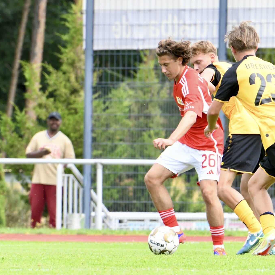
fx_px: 4593
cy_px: 138
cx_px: 172
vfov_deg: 3.4
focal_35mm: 511
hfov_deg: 3.4
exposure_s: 1/1600
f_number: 10
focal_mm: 400
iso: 4000
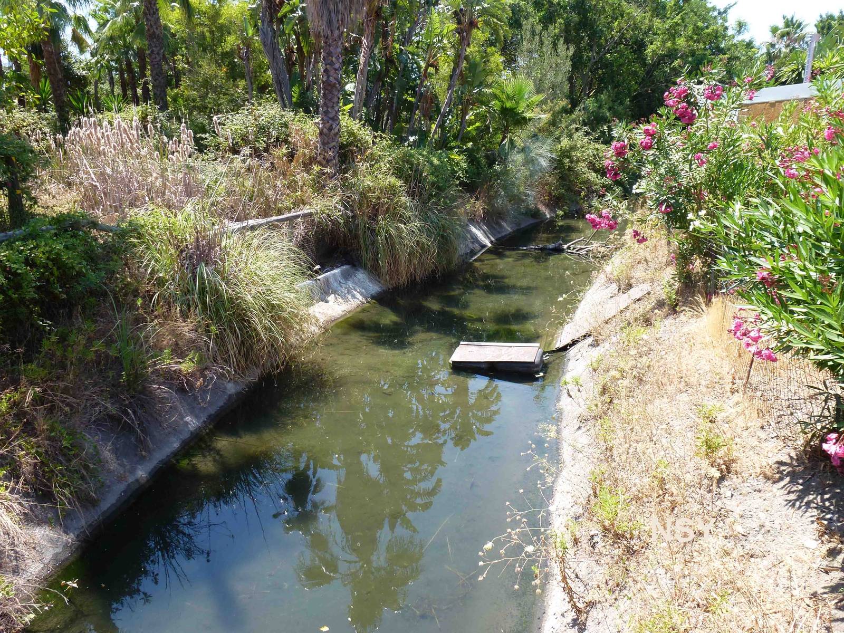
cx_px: 422
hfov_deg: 71.6
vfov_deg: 56.8
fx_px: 585
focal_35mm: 24
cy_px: 316
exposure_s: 1/200
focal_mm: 4.3
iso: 100
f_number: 4
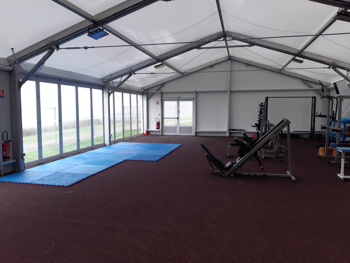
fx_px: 263
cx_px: 175
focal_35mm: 26
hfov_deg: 67.3
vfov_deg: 53.1
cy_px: 132
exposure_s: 1/100
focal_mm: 3.92
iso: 40
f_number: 1.7
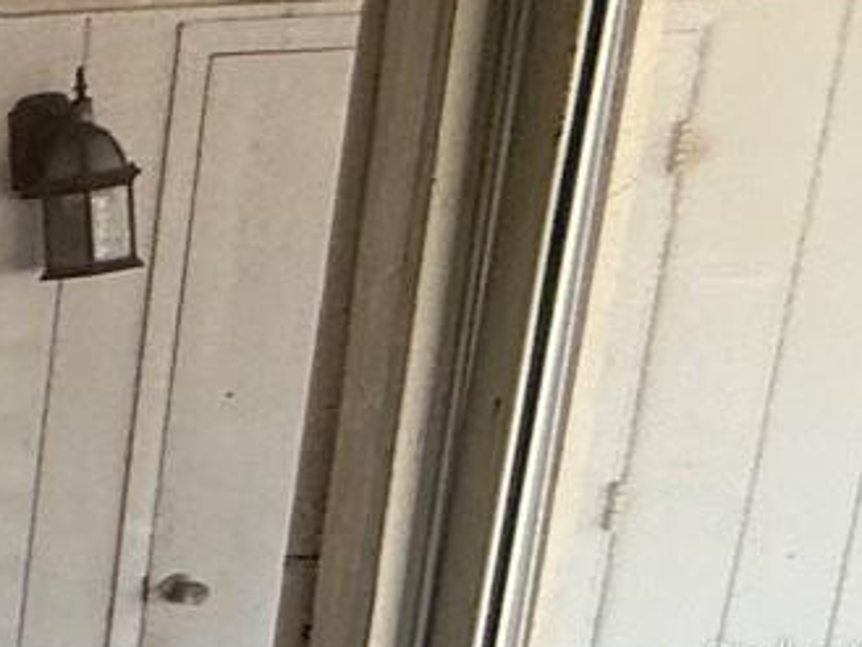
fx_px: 1694
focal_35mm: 68
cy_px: 660
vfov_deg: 20.9
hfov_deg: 15.8
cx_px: -1145
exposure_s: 1/188
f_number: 2.2
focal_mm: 2.22
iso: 64
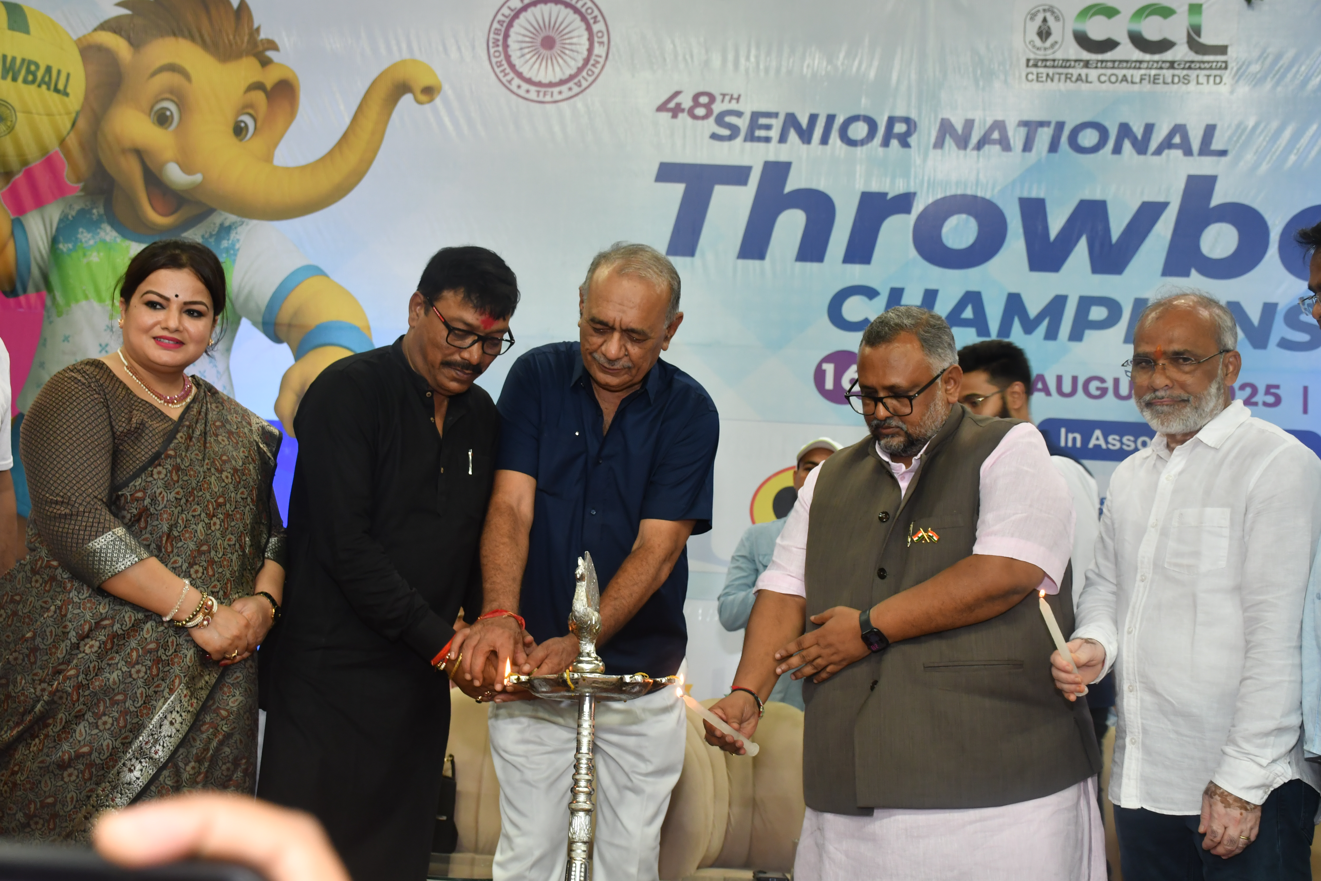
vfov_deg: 29.9
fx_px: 1651
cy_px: 440
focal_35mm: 45
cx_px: 660
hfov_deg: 43.6
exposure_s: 1/60
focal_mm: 30
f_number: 5.6
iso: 640
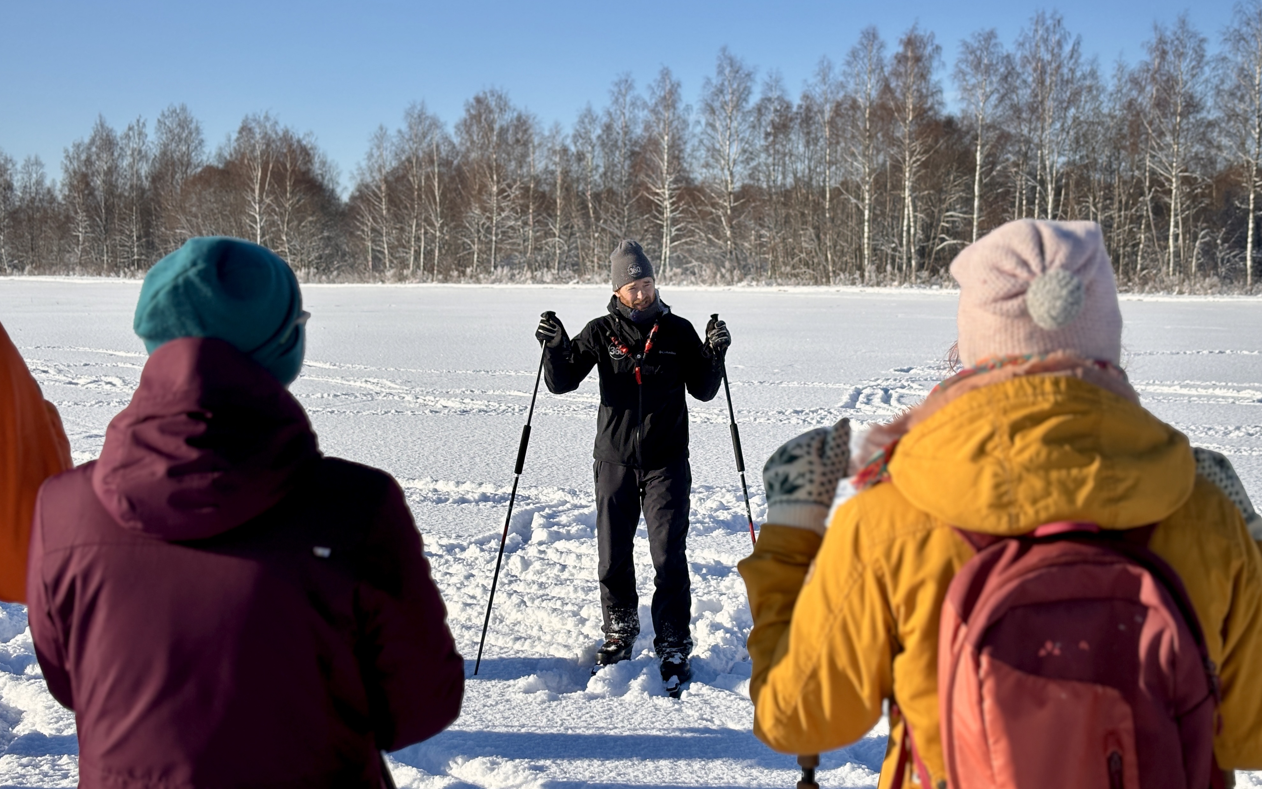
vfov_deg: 23.1
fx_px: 1926
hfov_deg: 36.3
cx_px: 637
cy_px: 408
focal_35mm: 56
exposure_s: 1/3663
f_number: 1.6
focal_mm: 5.96
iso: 40
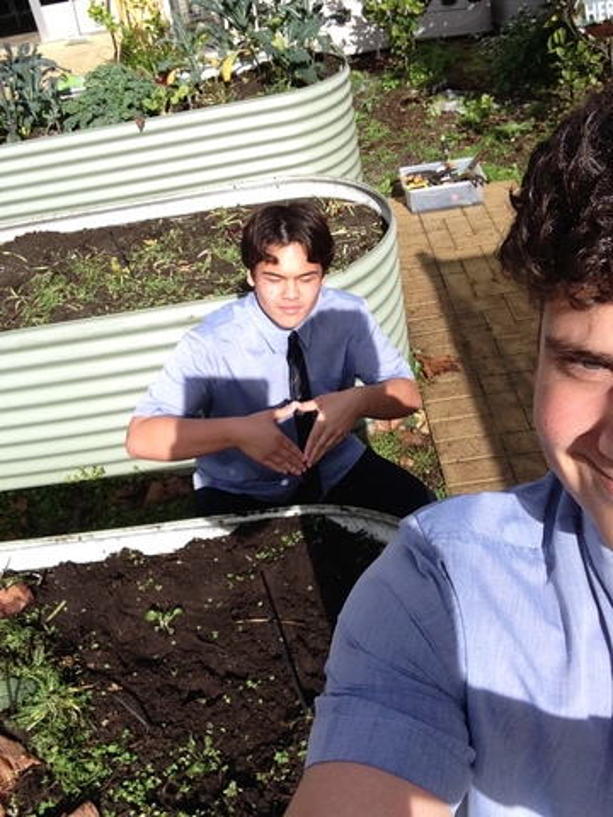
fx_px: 826
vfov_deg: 52.6
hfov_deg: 40.7
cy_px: 408
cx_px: 306
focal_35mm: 35
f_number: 2.4
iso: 32
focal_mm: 2.18
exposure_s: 1/1155
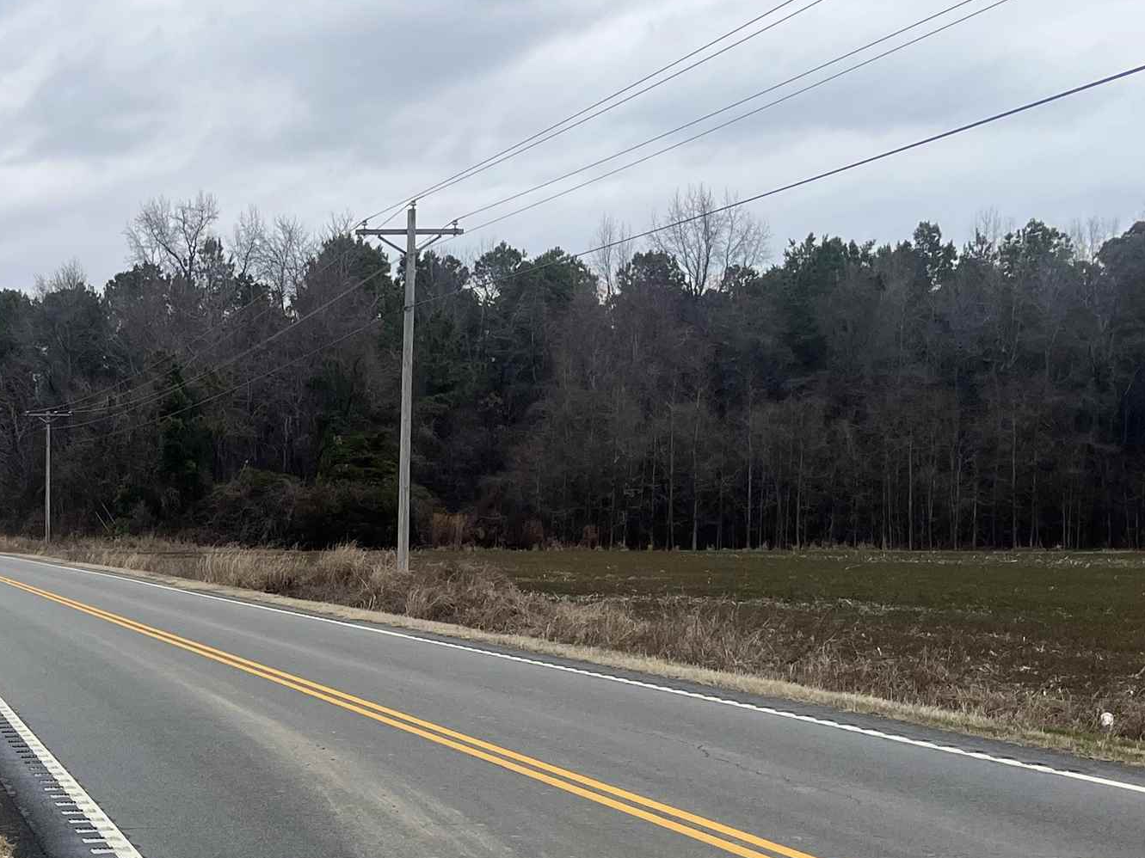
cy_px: 720
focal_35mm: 60
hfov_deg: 30.3
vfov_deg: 23.9
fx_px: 1984
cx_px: 47
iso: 50
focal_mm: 5.1
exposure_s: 1/1721
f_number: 1.6
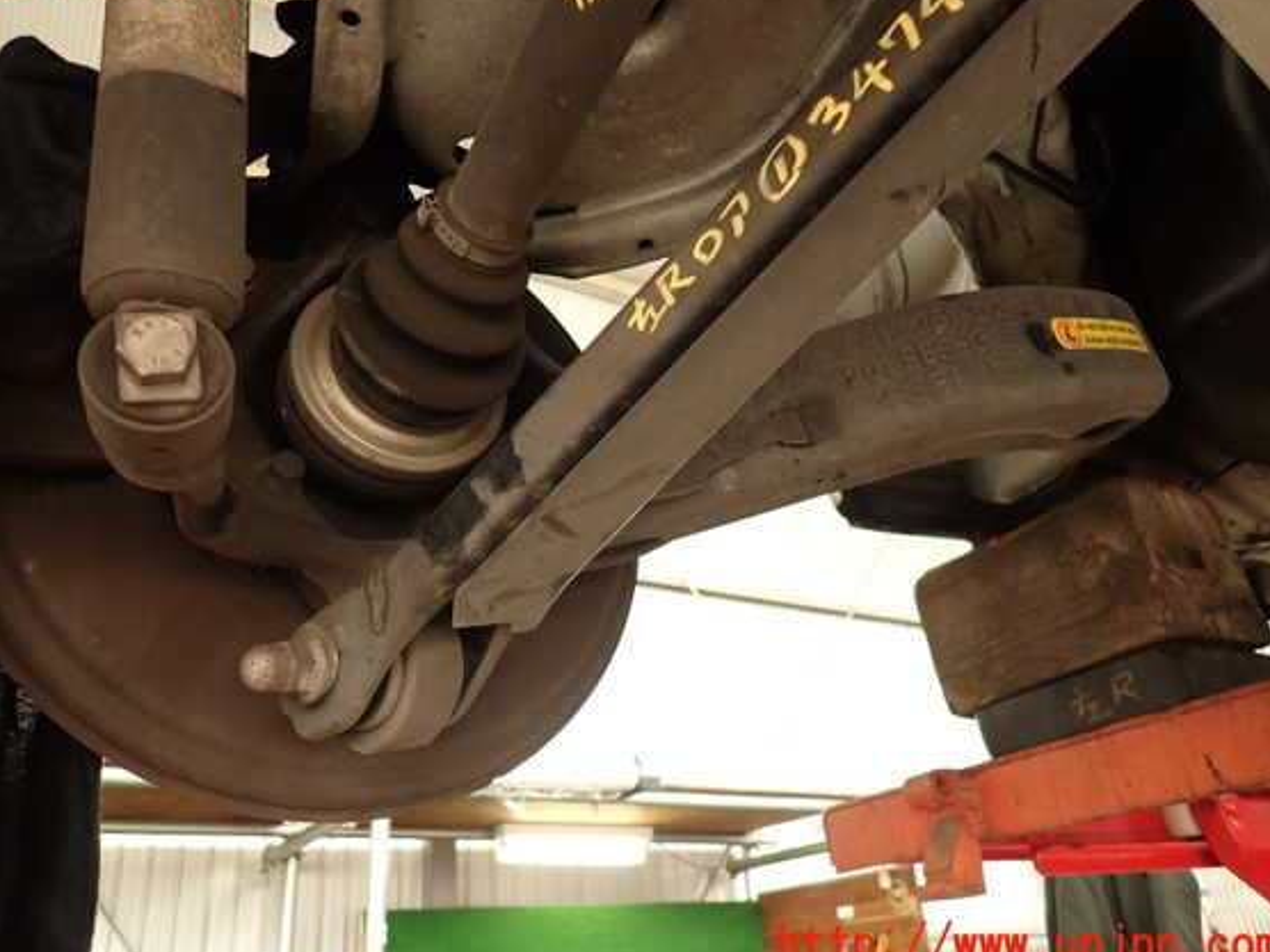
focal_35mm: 27
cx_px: 608
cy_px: 461
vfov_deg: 51.3
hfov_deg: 65.3
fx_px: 991
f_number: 2
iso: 200
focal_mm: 4.5
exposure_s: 1/30
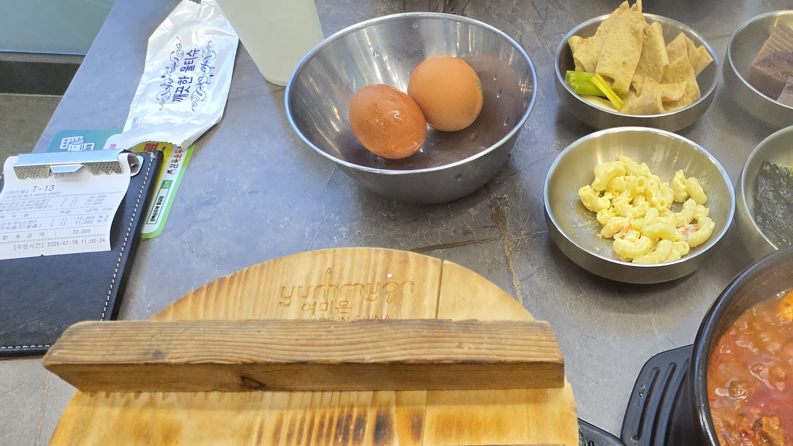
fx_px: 484
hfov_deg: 74.4
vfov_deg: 42.5
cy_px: 450
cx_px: 571
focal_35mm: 23
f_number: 2.2
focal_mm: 1.7
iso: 125
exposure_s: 1/60
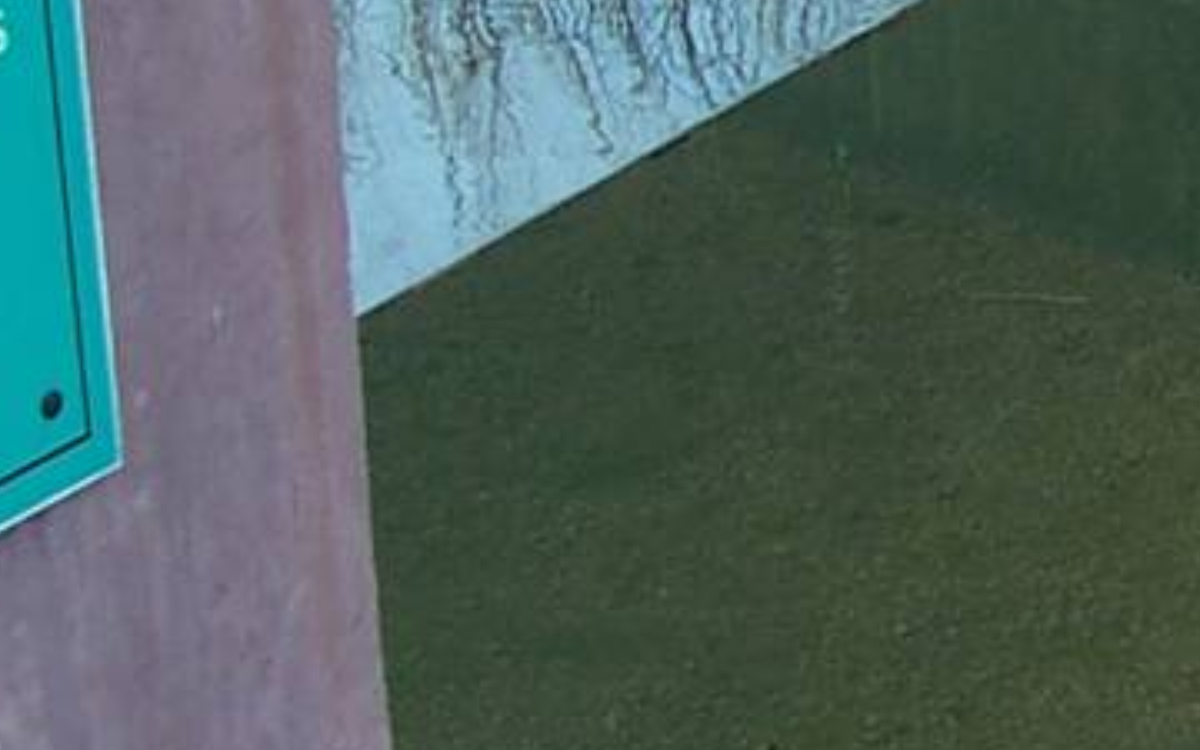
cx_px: 2293
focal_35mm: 165
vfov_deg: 7.9
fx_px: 5396
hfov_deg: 11.6
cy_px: -217
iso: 80
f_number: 2.8
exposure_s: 1/125
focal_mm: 6
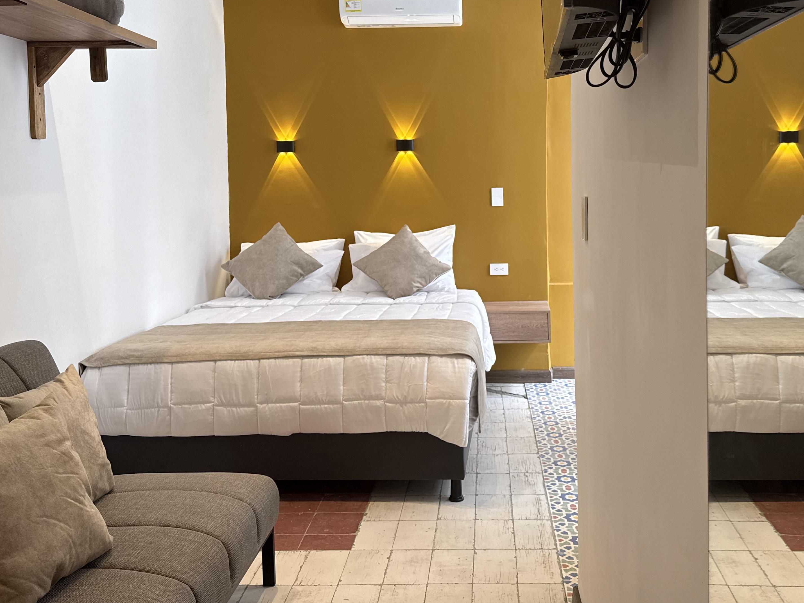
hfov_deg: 53.7
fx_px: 790
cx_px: 465
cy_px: 212
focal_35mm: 34
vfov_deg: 41.4
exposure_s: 1/121
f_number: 1.78
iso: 100
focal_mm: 6.76
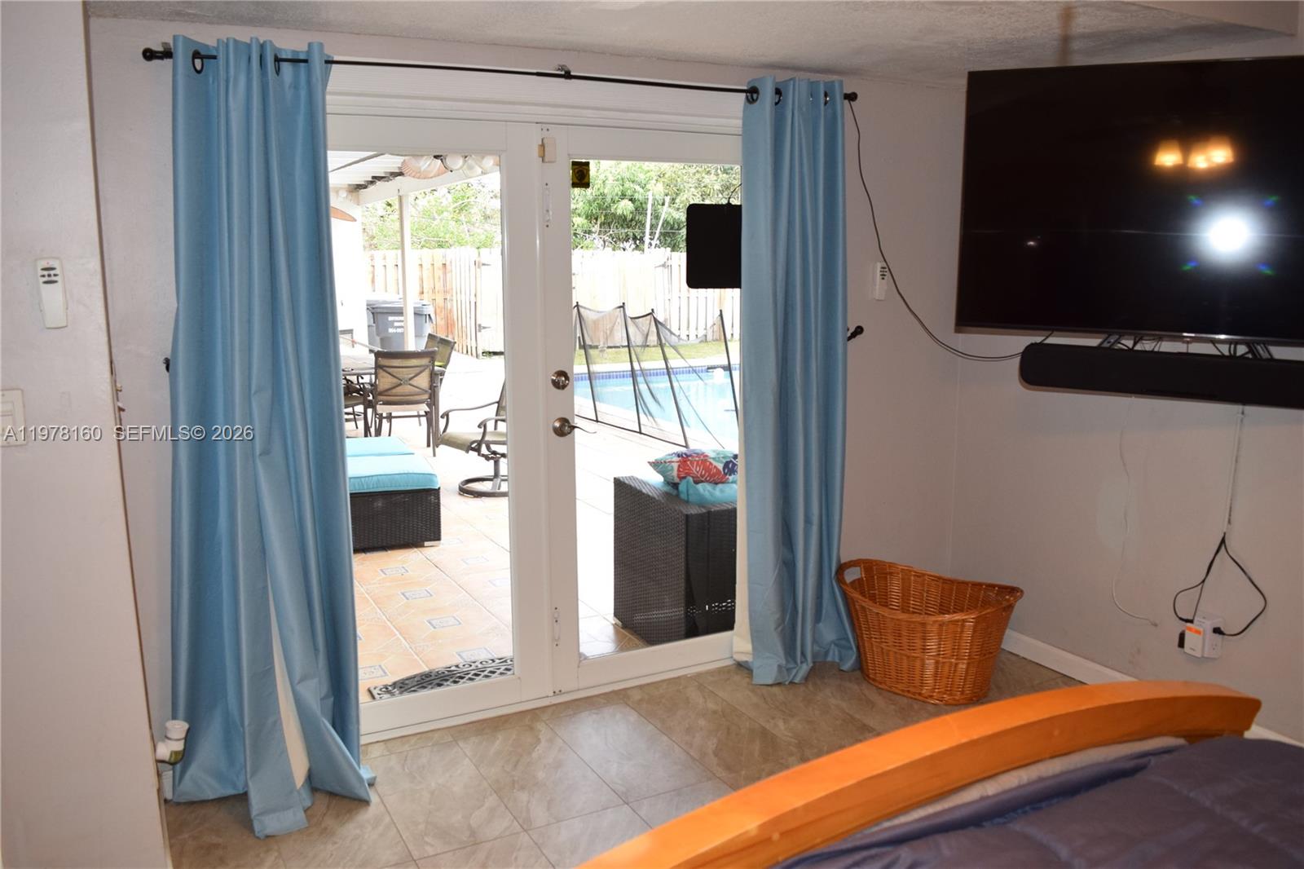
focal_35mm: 27
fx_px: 978
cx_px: 652
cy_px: 434
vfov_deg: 47.9
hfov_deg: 67.4
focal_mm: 18
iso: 800
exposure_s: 1/125
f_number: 5.6
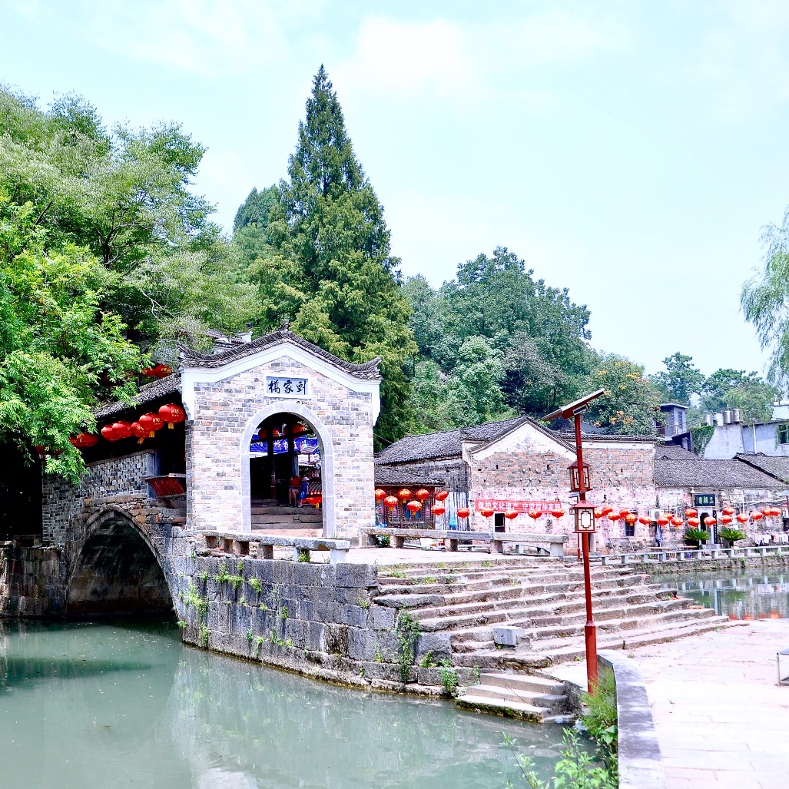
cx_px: 288
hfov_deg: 40.0
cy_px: 403
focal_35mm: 42
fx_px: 1074
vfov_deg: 40.3
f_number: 8
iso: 200
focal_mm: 21
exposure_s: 1/250
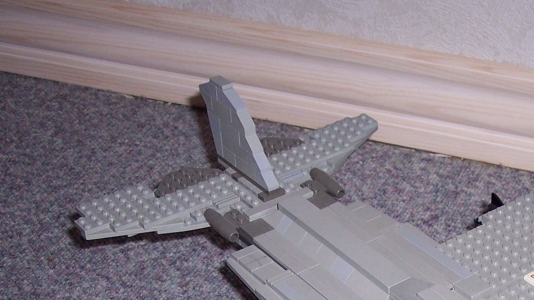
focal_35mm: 77
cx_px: 399
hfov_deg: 27.2
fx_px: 1090
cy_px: 326
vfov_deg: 15.3
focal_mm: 8
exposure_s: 1/60
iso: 100
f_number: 2.8
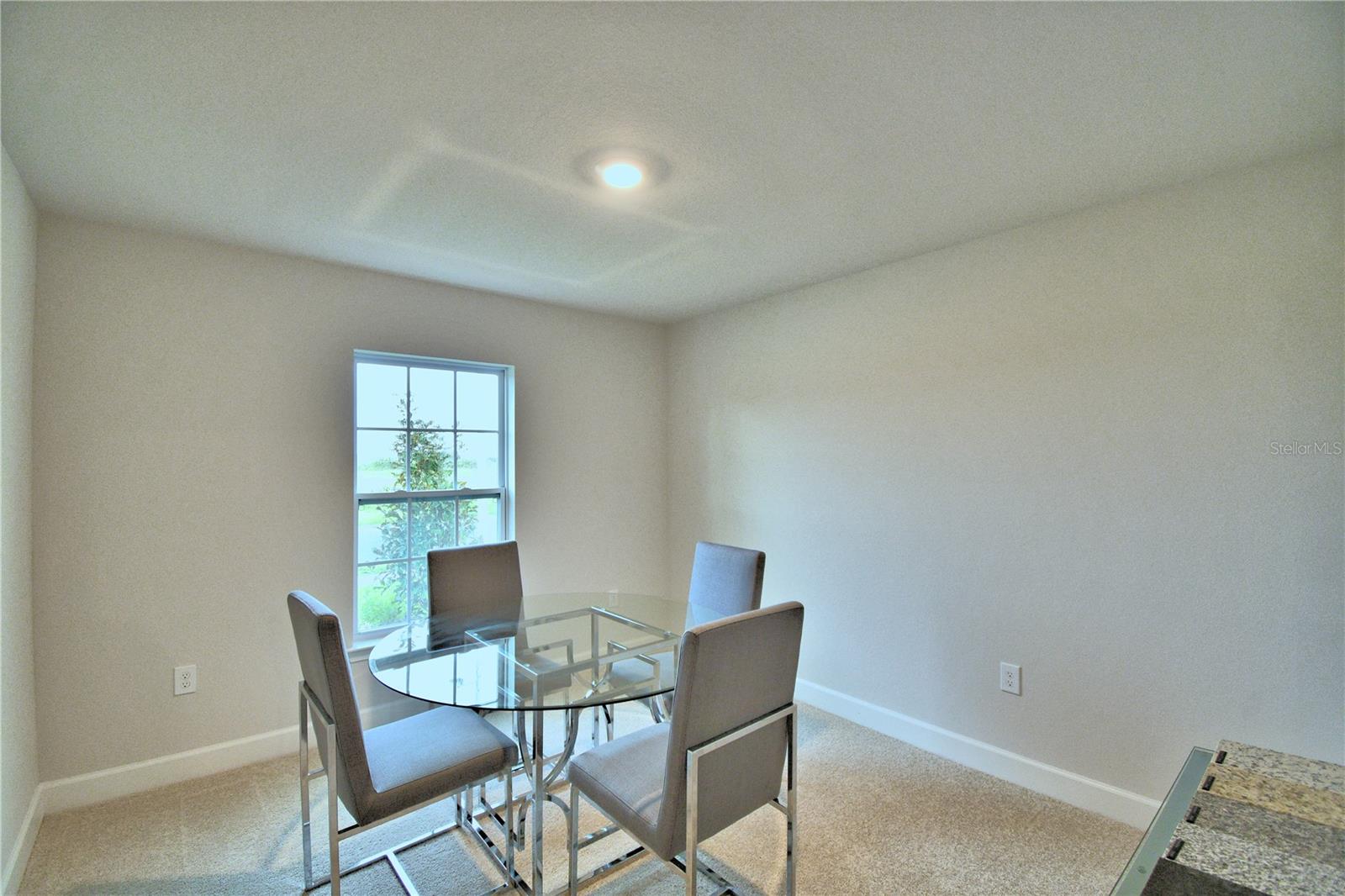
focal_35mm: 15
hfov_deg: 100.4
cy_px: 448
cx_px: 672
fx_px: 560
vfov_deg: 77.3
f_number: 4.5
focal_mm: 10
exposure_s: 1/50
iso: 400
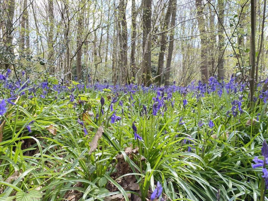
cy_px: 100
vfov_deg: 53.1
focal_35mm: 26
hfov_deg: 67.3
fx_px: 201
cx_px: 134
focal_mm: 4.25
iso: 32
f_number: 1.8
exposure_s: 1/156
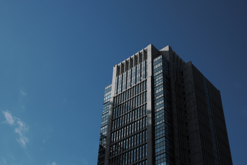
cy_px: 82
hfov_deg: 37.5
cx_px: 124
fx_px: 364
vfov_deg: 25.5
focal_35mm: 53
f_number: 5.6
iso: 200
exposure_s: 1/2000
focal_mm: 35
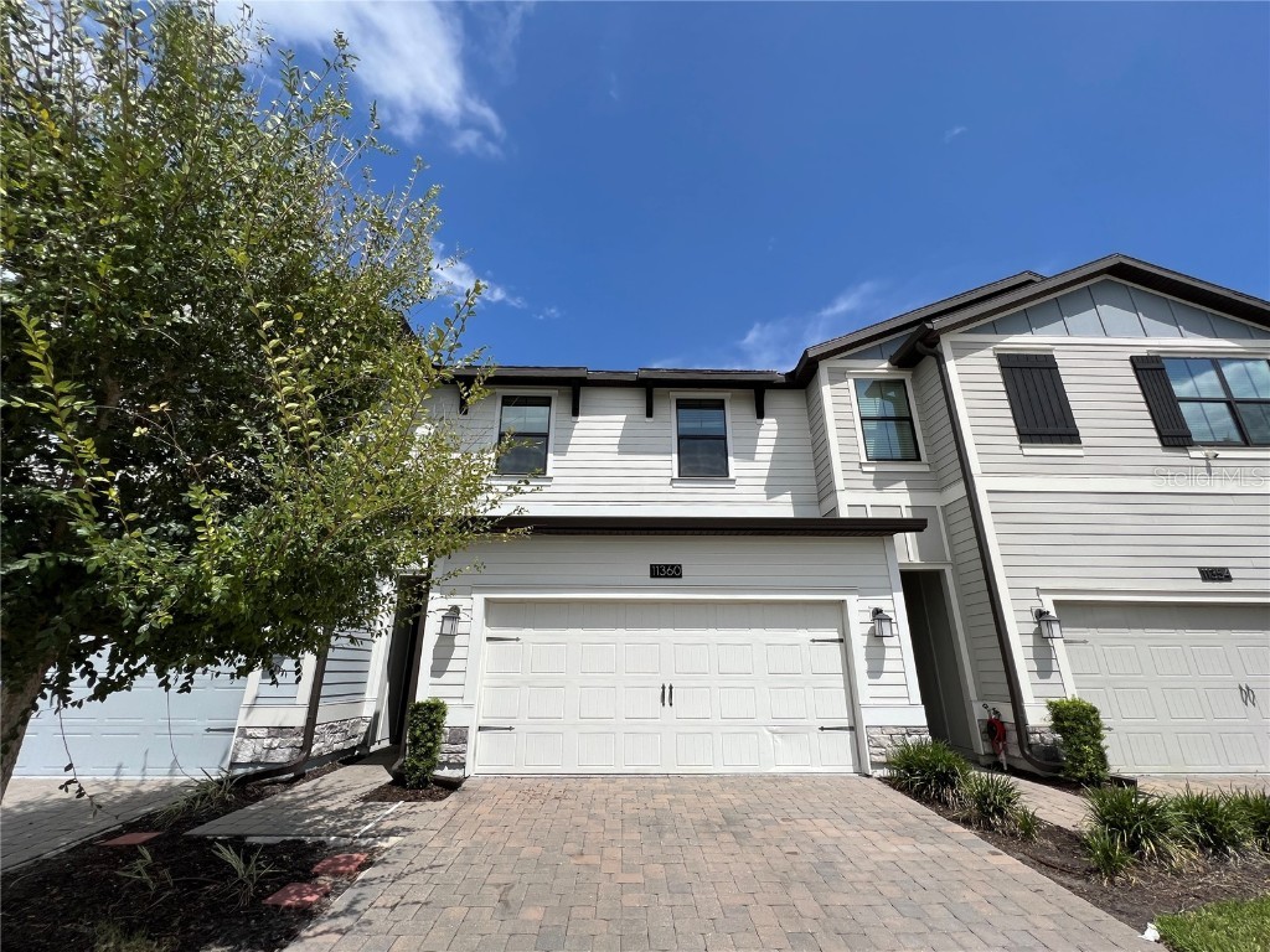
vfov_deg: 89.9
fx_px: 477
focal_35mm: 13
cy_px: 476
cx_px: 635
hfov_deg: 106.2
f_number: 1.8
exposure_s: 1/3040
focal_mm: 1.57
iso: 32
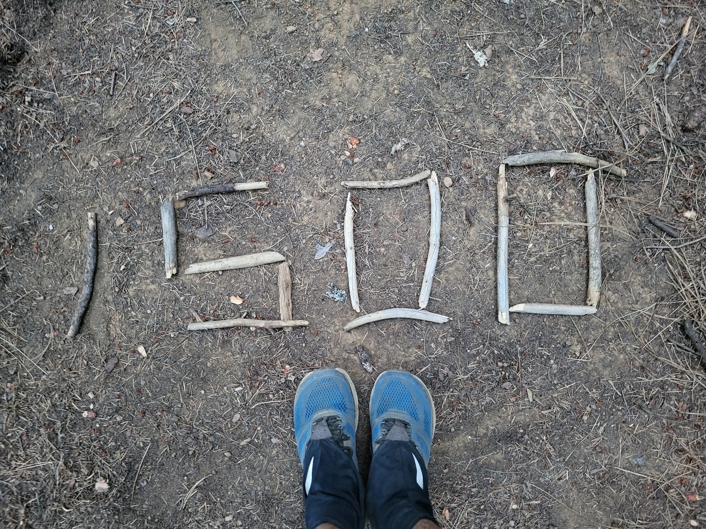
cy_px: 264
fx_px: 530
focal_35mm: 26
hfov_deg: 67.3
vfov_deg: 53.1
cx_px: 353
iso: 500
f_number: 1.8
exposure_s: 1/25
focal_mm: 5.4
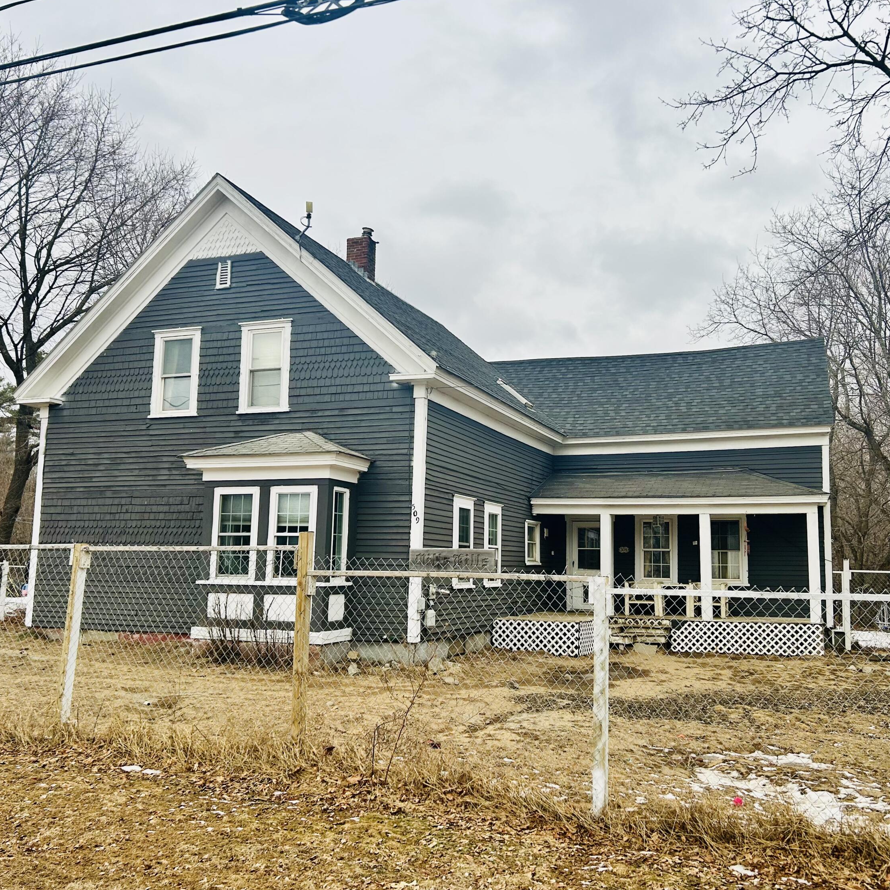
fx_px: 902
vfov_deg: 52.5
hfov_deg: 52.5
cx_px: 483
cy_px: 447
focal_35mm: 31
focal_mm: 5.7
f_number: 1.5
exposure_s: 1/547
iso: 50
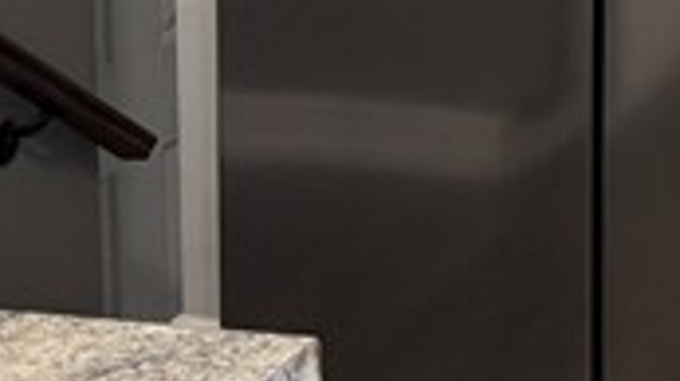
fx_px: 2793
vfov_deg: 7.1
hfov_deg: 12.4
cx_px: 1317
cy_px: -723
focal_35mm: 155
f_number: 1.78
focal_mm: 6.76
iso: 160
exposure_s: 1/60
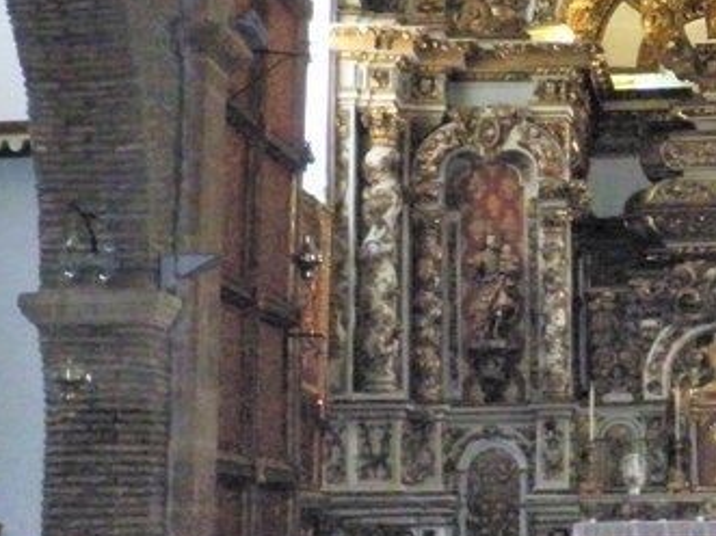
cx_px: 684
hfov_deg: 21.8
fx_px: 1799
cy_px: 210
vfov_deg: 16.9
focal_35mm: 87
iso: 800
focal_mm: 6.3
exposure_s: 1/30
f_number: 3.5
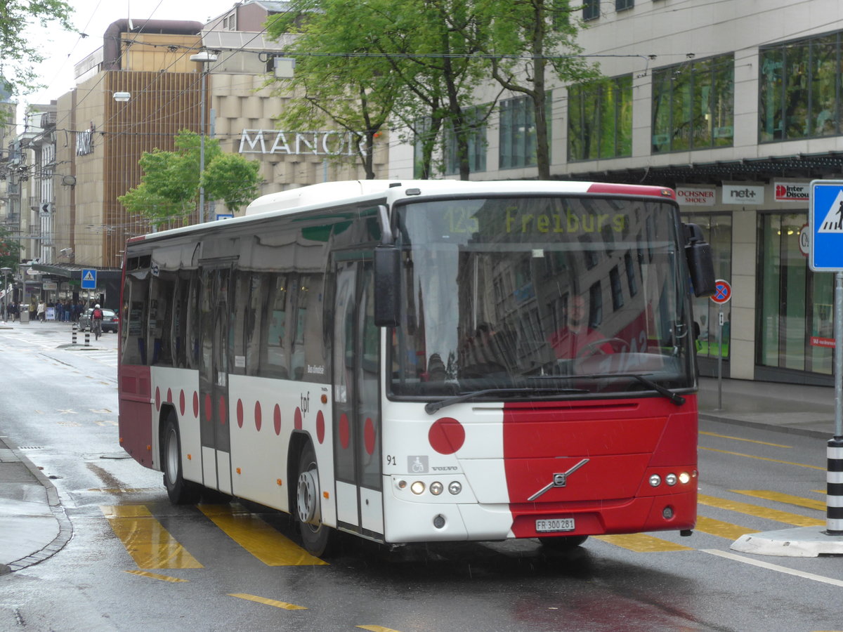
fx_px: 2508
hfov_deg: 19.1
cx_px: 422
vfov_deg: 14.4
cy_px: 316
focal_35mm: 103
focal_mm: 20.4
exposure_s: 1/200
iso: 160
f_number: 4.8
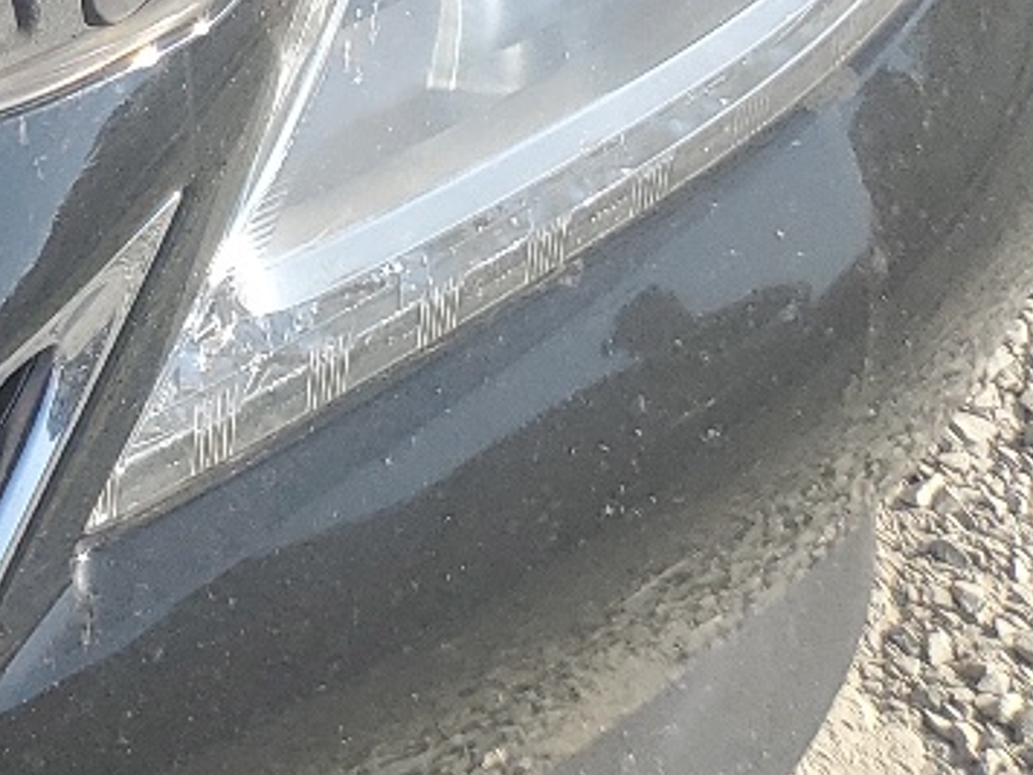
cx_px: -1062
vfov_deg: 11.4
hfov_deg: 14.0
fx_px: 3491
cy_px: -810
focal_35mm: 117
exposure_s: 1/1429
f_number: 1.5
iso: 50
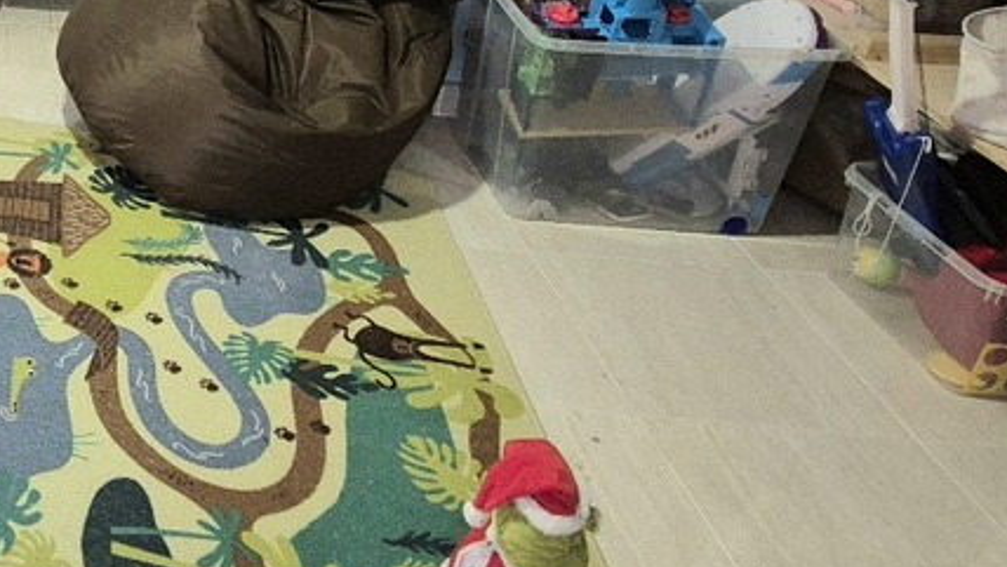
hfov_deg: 38.3
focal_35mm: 43
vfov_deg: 25.2
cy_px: -100
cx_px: -129
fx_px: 1148
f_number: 2.2
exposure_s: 1/50
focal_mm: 2.2
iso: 500
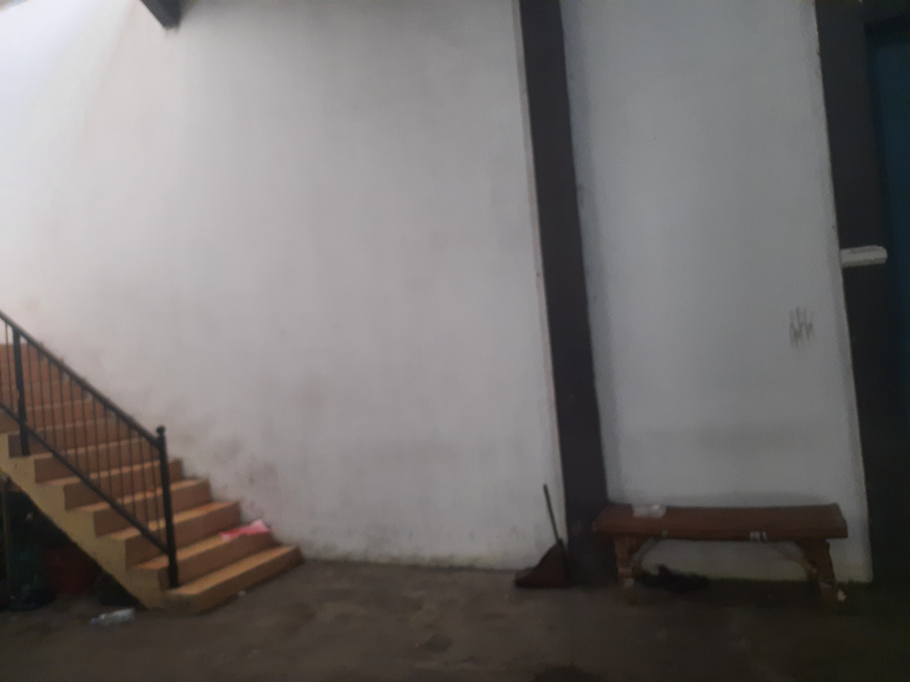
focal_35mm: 25
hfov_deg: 69.4
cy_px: 341
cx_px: 455
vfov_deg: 54.9
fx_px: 657
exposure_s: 1/25
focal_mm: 4.6
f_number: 2
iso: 800
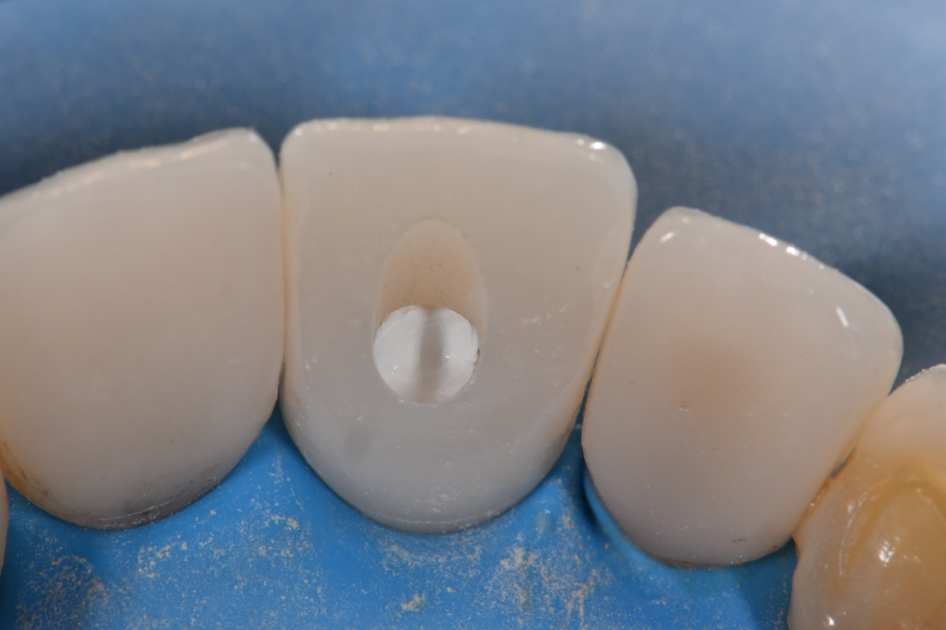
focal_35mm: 157
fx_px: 4123
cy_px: 315
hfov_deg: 13.1
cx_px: 473
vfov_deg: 8.7
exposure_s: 1/160
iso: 200
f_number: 32
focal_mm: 105
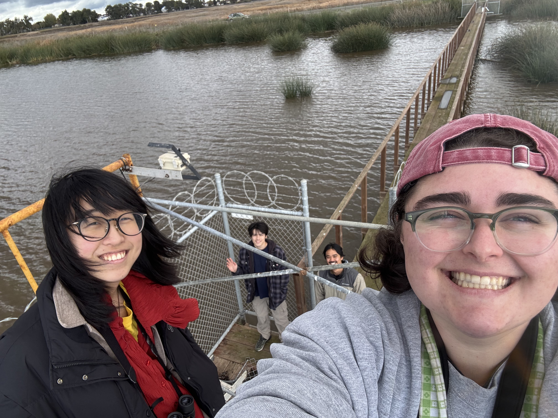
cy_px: 209
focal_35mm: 23
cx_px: 279
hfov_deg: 73.9
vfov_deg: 58.9
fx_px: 371
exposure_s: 1/258
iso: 25
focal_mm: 2.69
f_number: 1.9
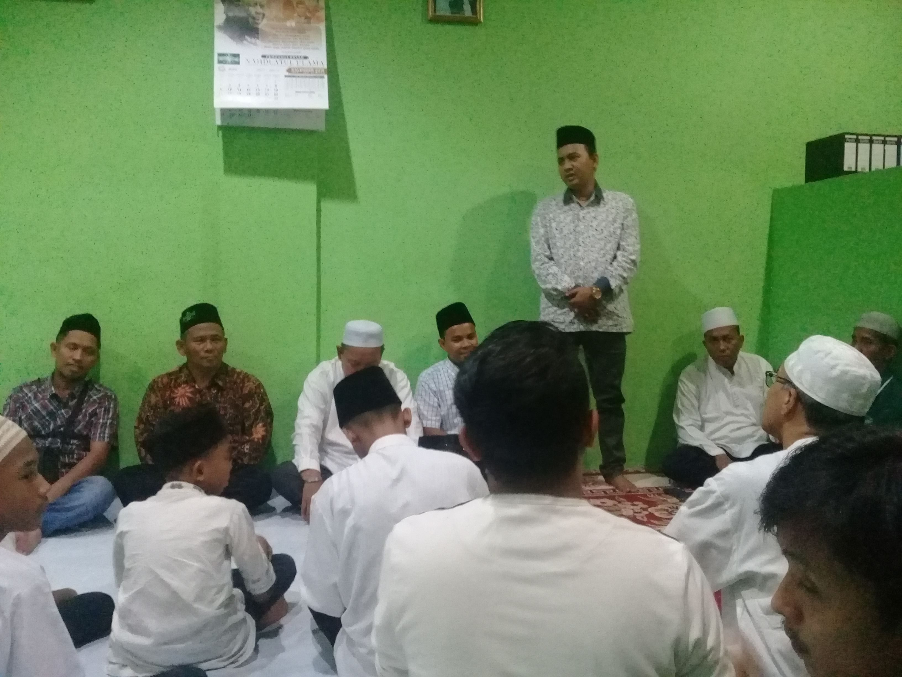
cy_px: 338
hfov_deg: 58.4
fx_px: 808
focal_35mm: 31
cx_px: 451
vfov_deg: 45.4
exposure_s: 1/17
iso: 640
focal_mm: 3.3
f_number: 2.2
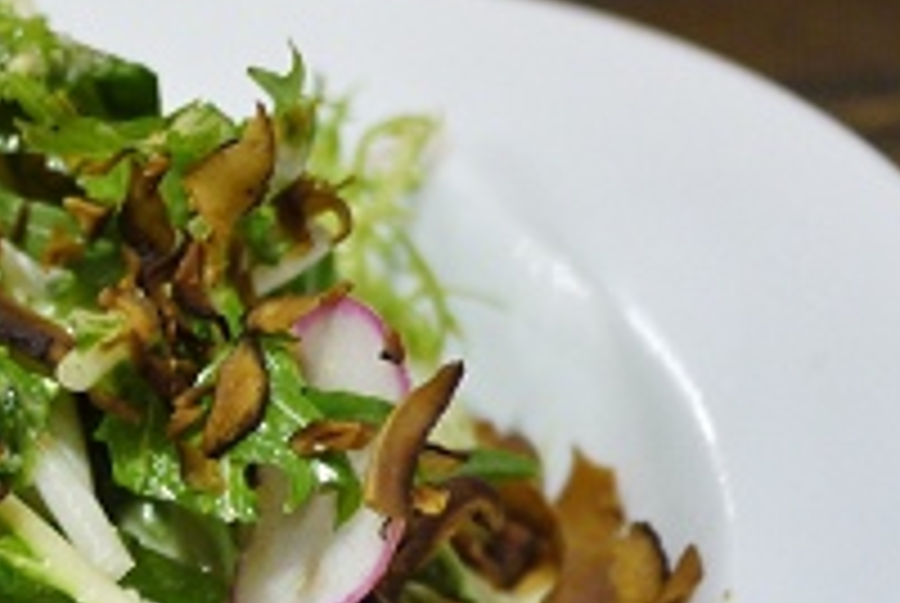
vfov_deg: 14.4
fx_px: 2328
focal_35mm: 93
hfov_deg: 20.0
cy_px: 657
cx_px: -292
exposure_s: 1/10
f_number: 2.5
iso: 400
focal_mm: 14
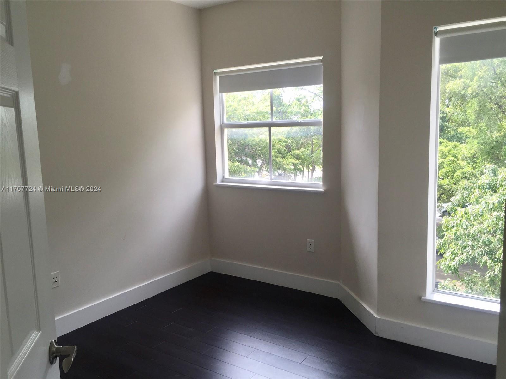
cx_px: 253
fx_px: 424
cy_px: 190
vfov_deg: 48.2
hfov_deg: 61.7
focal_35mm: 29
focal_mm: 4.15
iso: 50
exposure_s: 1/120
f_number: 2.2
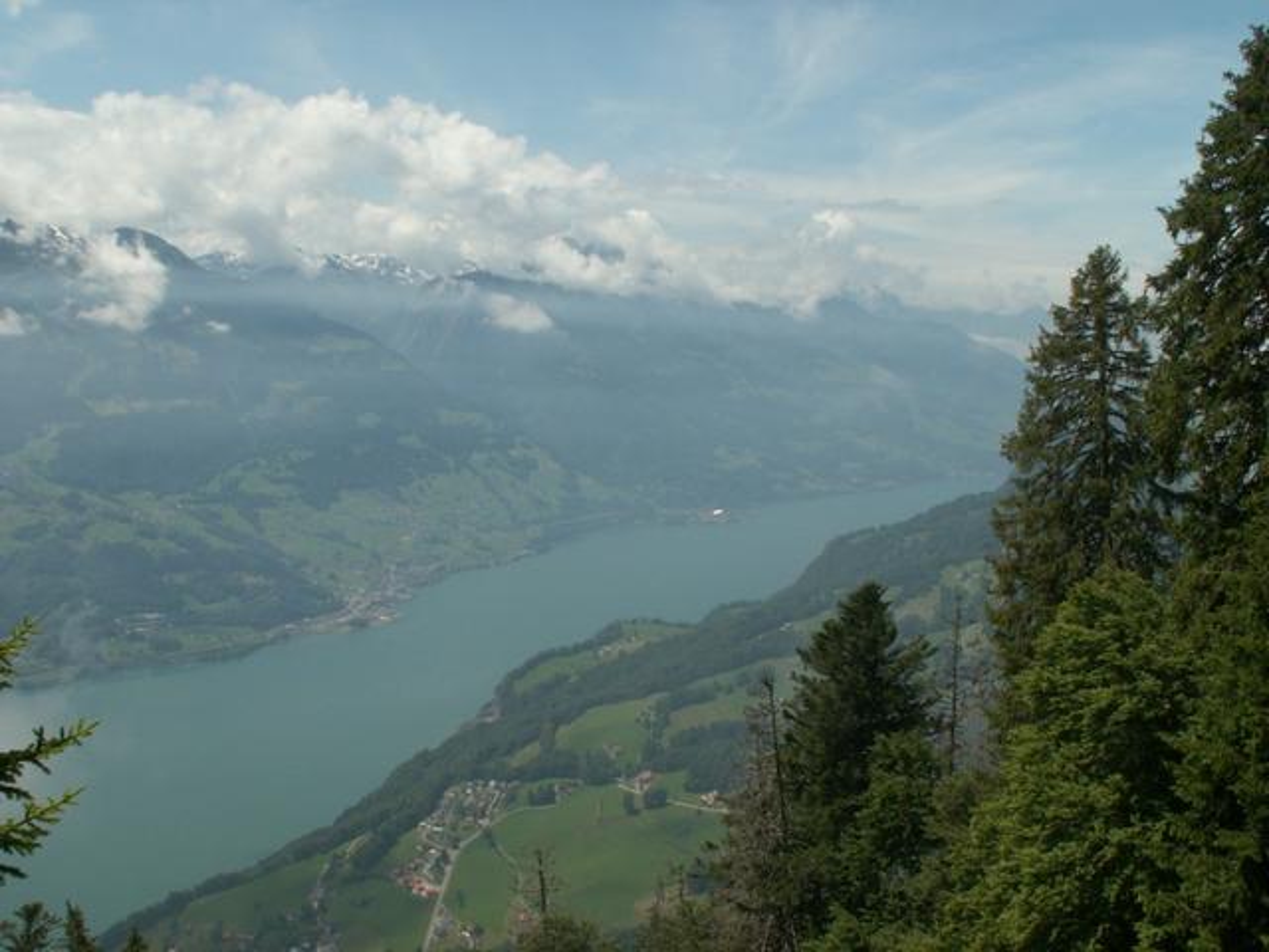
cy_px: 476
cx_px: 634
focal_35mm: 35
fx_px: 1283
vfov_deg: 40.7
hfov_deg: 52.6
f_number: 7.1
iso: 50
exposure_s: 1/250
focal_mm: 5.86
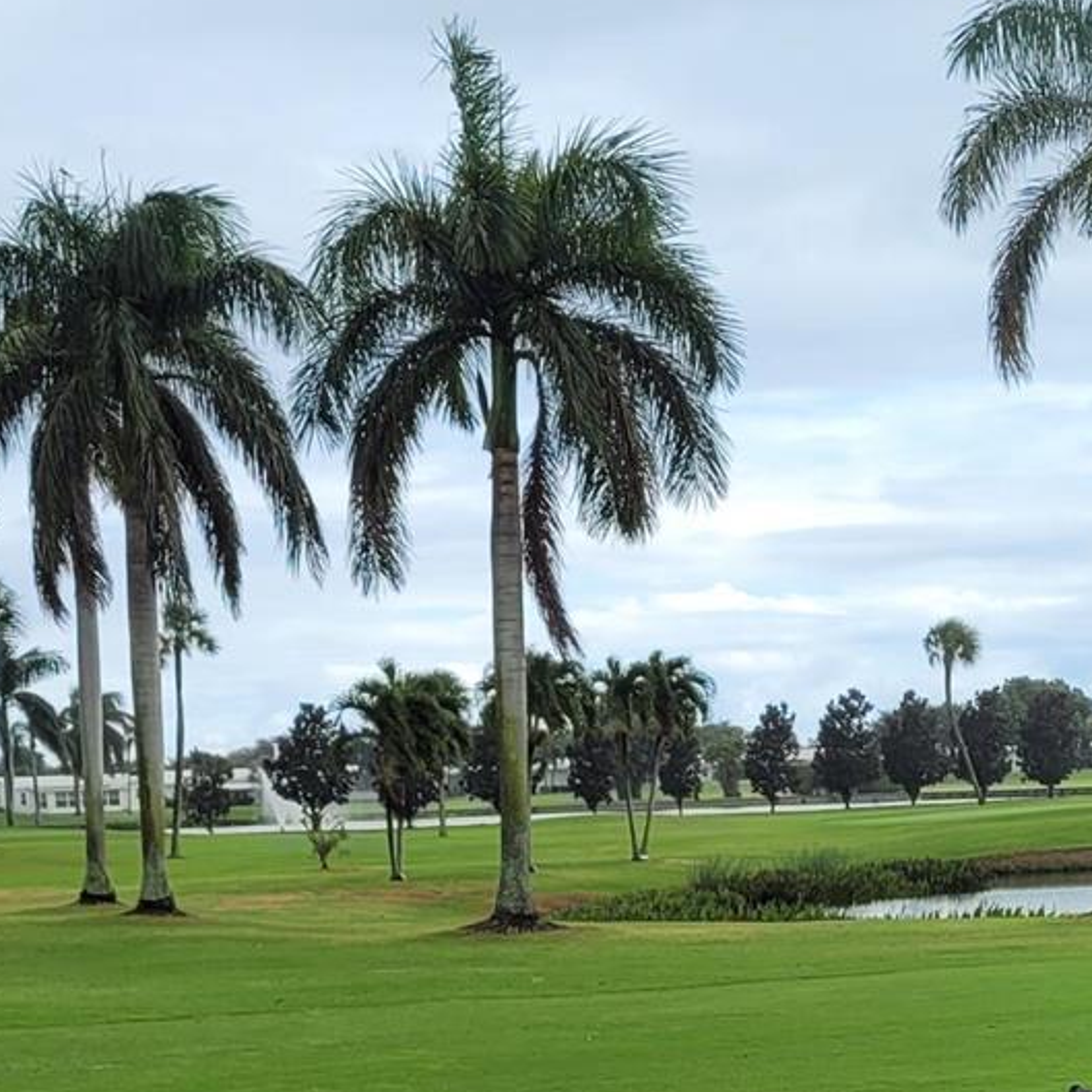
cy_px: 1321
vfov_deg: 18.5
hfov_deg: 19.5
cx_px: 582
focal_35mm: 89
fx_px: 3176
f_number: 1.8
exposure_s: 1/1205
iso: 40
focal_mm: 5.4
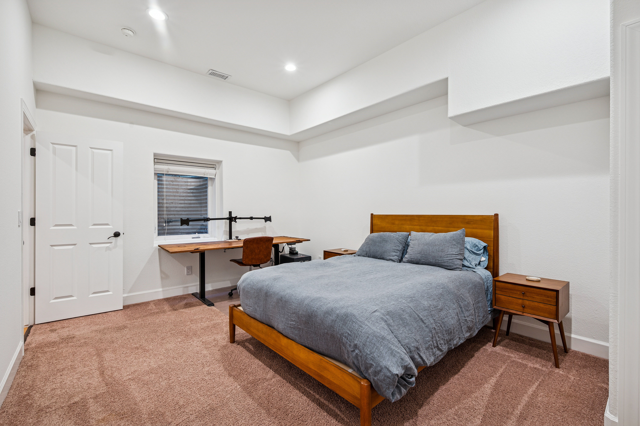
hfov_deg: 96.8
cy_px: 213
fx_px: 284
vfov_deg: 73.7
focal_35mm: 16
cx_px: 320
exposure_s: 1/5
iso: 400
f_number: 9
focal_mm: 16
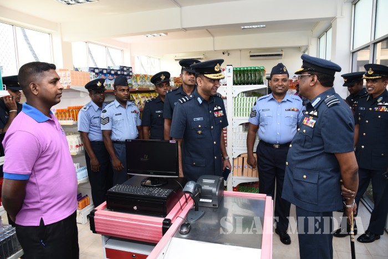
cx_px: 194
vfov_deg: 53.2
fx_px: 259
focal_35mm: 24
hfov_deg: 73.7
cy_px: 130
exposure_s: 1/80
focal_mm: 24
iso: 200
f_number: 6.3
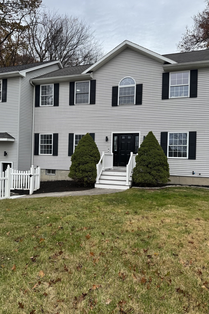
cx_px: 102
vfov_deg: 71.5
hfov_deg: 51.3
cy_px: 157
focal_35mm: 25
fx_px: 218
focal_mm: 6.76
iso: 80
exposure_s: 1/1456
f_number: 1.78
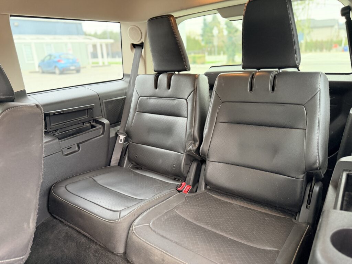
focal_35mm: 24
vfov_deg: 56.8
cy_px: 132
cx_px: 176
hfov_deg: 71.6
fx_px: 244
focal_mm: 6.76
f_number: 1.78
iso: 500
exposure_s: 1/60
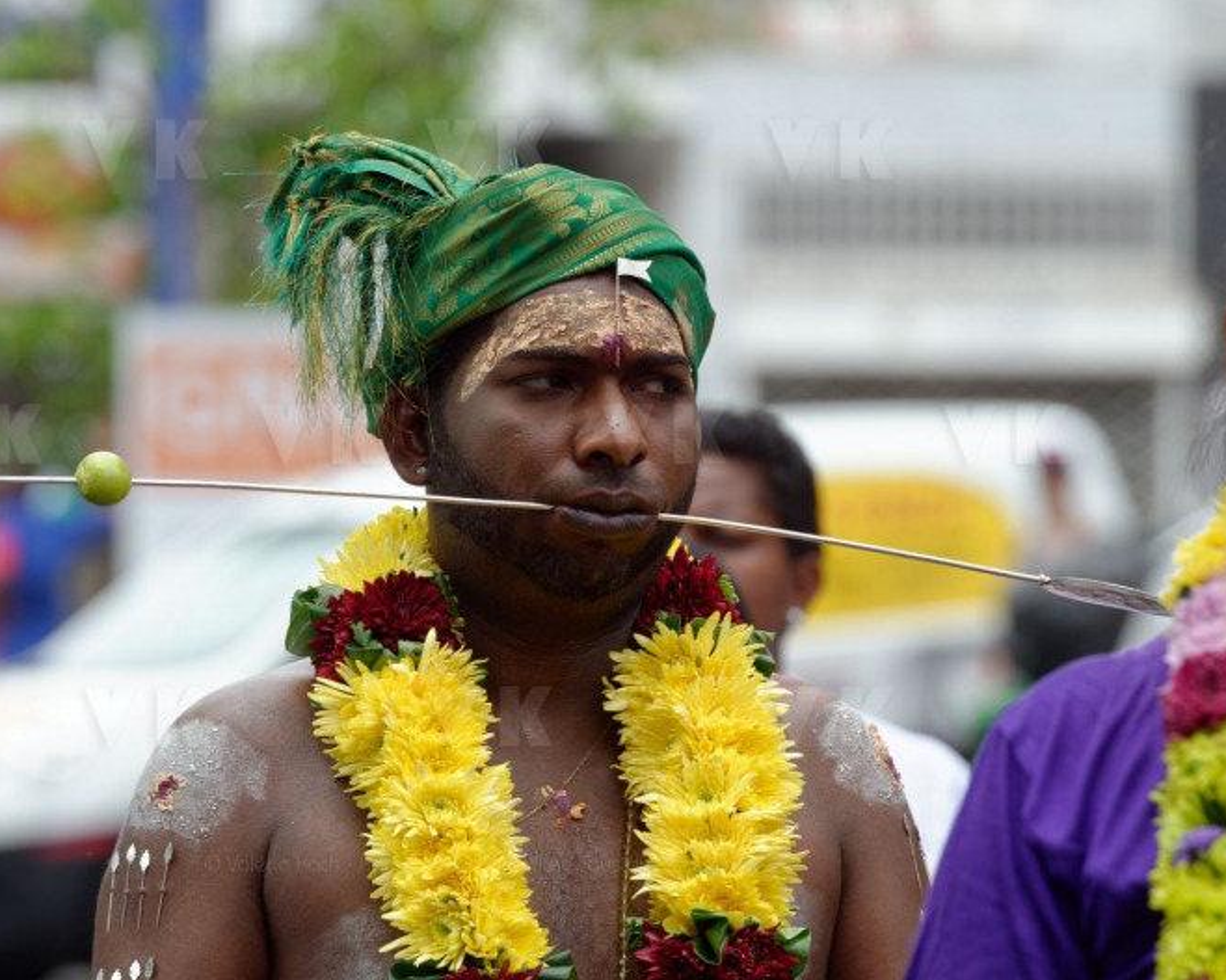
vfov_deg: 4.5
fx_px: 12371
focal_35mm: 341
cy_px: 491
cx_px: 487
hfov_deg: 5.7
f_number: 6.3
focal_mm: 200
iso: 200
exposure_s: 1/400
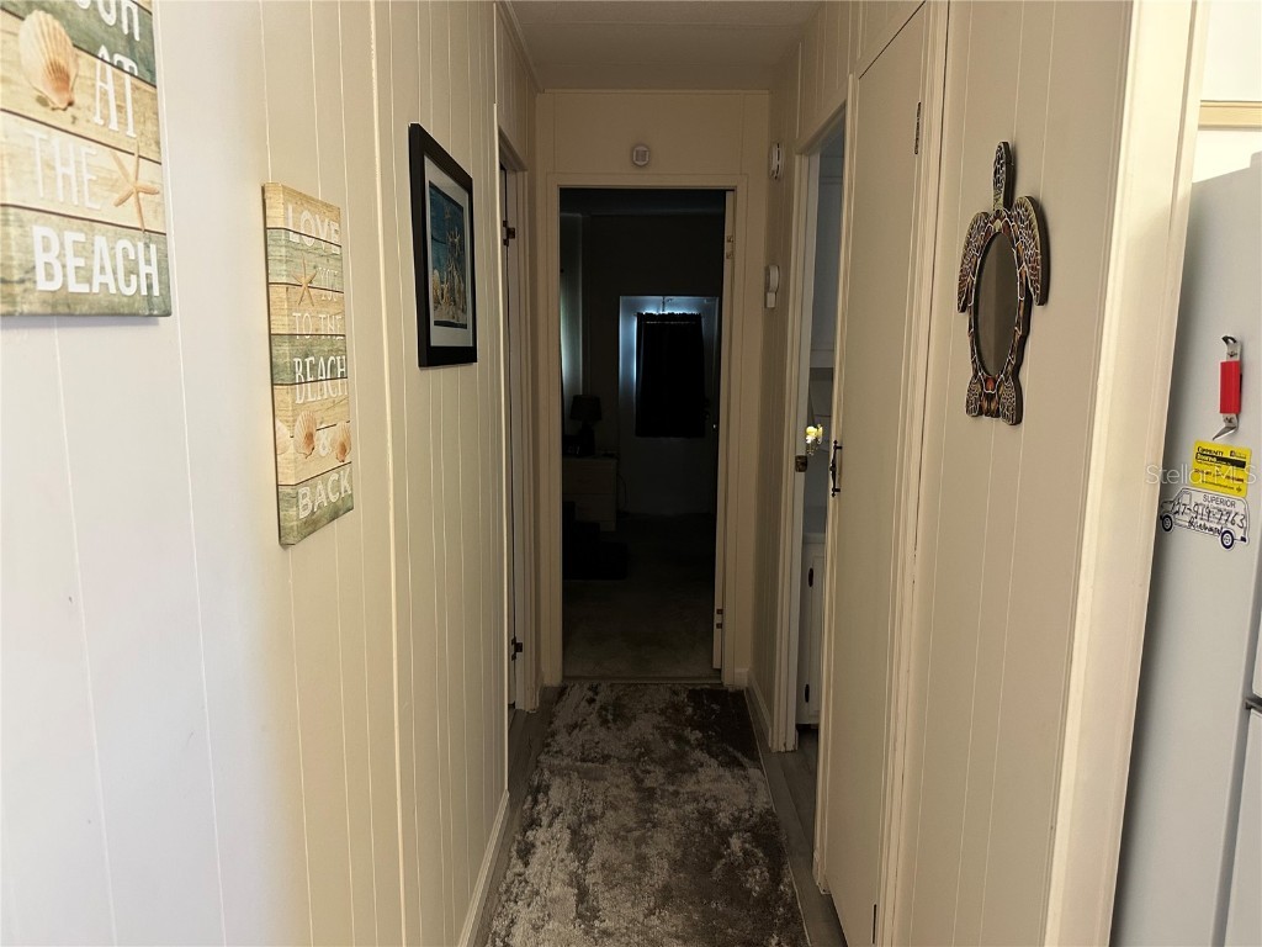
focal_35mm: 24
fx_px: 875
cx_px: 631
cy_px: 474
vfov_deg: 56.8
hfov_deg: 71.6
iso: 320
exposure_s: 1/60
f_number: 1.78
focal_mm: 6.86
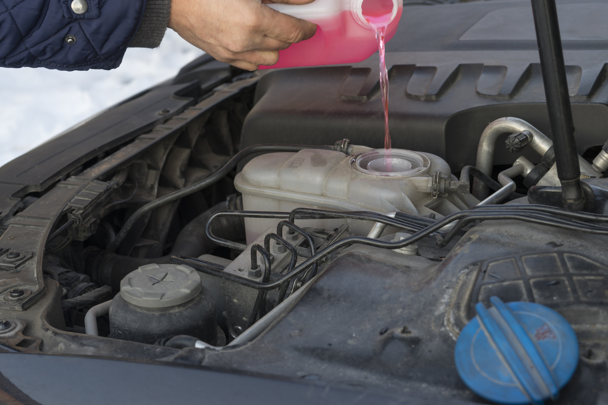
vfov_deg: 23.0
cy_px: 182
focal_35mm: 59
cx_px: 315
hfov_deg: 33.9
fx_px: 996
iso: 100
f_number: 6.3
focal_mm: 48
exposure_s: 1/10
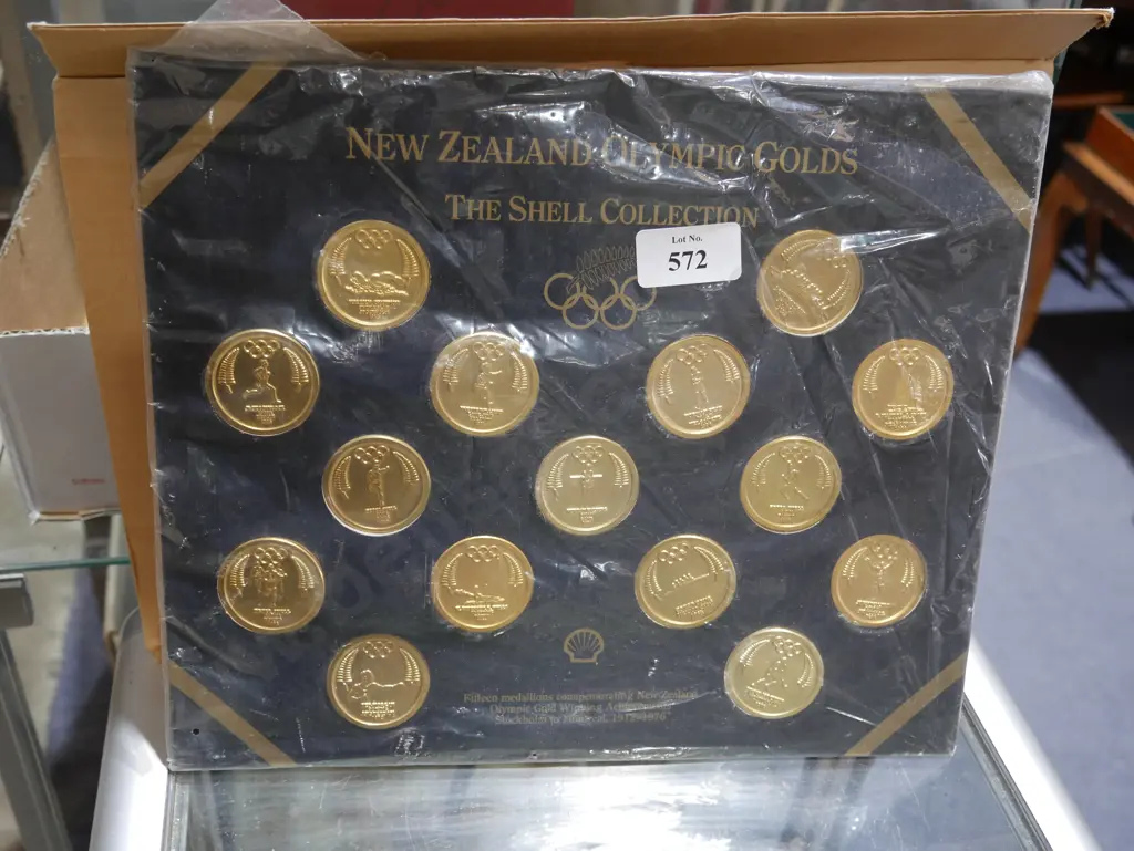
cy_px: 426
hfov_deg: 49.0
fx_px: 1245
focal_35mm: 38
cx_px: 567
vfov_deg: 37.8
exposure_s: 1/60
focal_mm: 19
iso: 500
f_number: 4.1
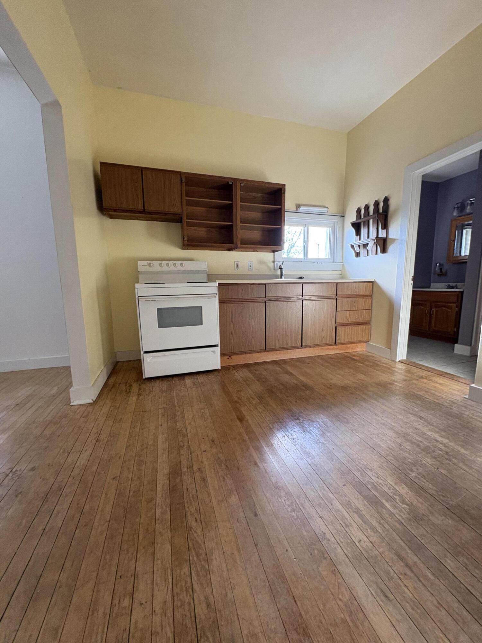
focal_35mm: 14
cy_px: 322
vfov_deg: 102.1
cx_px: 241
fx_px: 260
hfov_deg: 85.7
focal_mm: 2.22
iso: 320
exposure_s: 1/60
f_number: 2.2
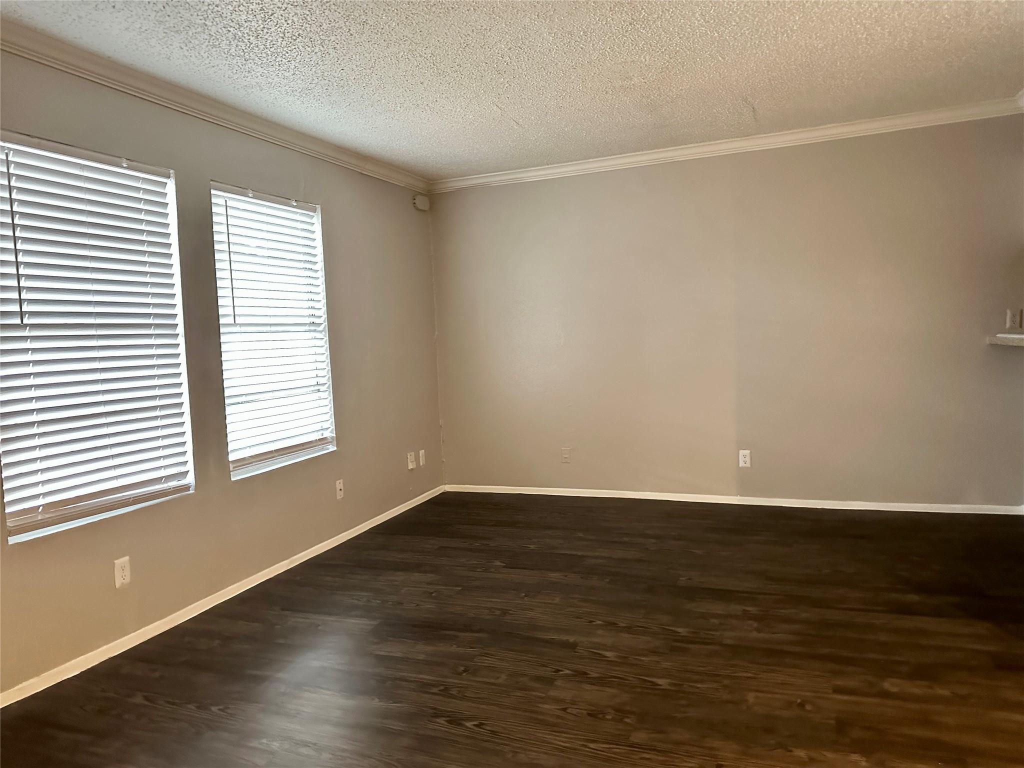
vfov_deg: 56.8
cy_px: 384
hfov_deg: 71.6
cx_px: 512
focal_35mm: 24
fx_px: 710
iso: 1600
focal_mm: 6.86
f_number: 1.78
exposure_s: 1/24
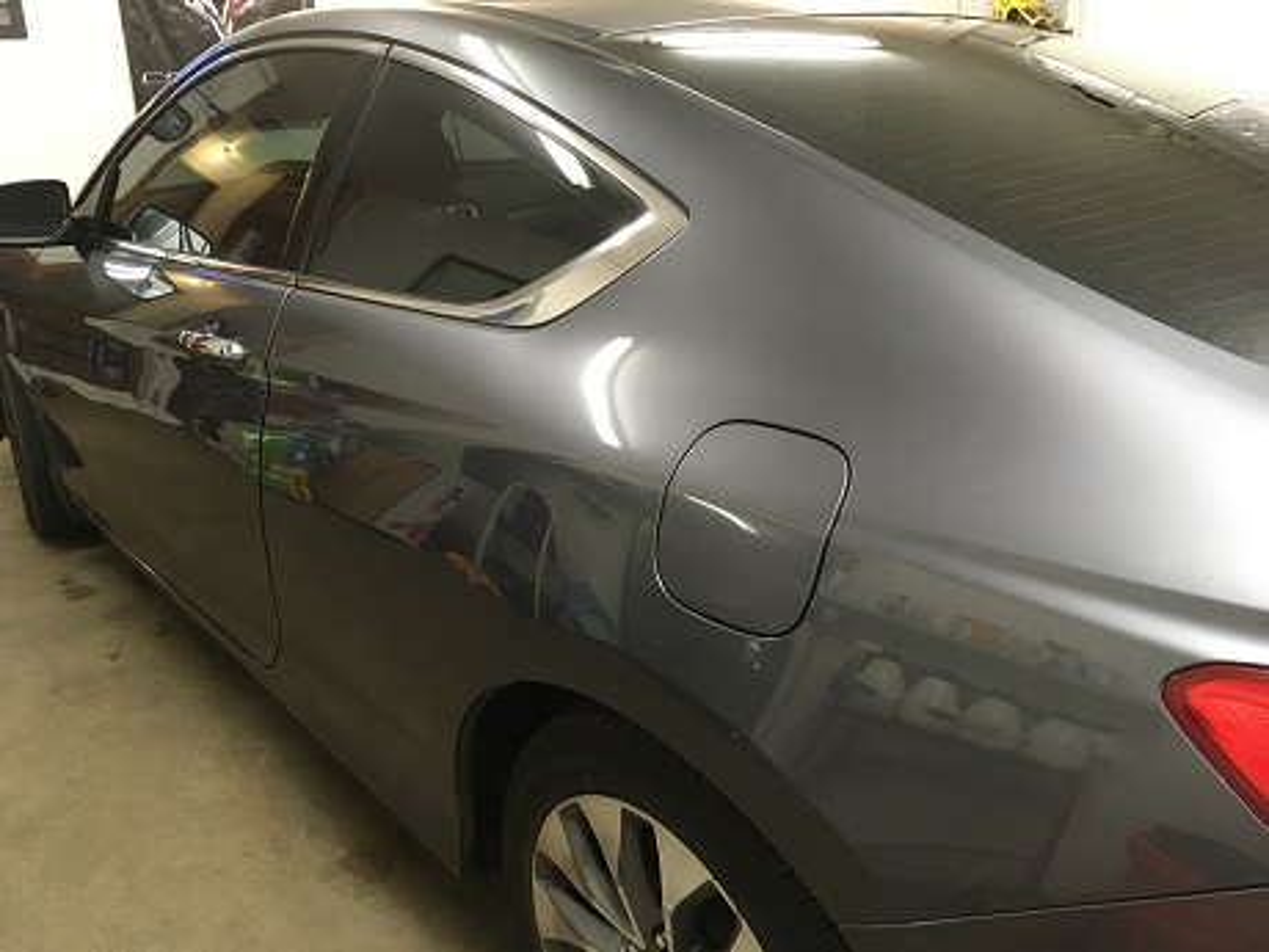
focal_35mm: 29
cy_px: 476
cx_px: 634
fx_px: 1063
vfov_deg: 48.2
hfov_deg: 61.7
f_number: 2.2
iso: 160
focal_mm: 4.15
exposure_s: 1/30
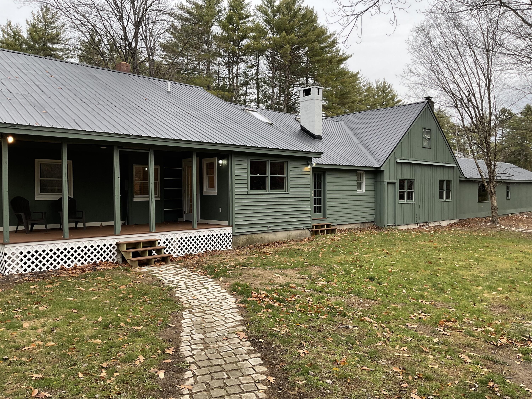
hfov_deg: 61.7
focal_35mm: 29
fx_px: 446
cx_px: 266
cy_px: 200
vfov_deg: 48.2
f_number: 1.8
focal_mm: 3
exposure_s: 1/237
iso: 16
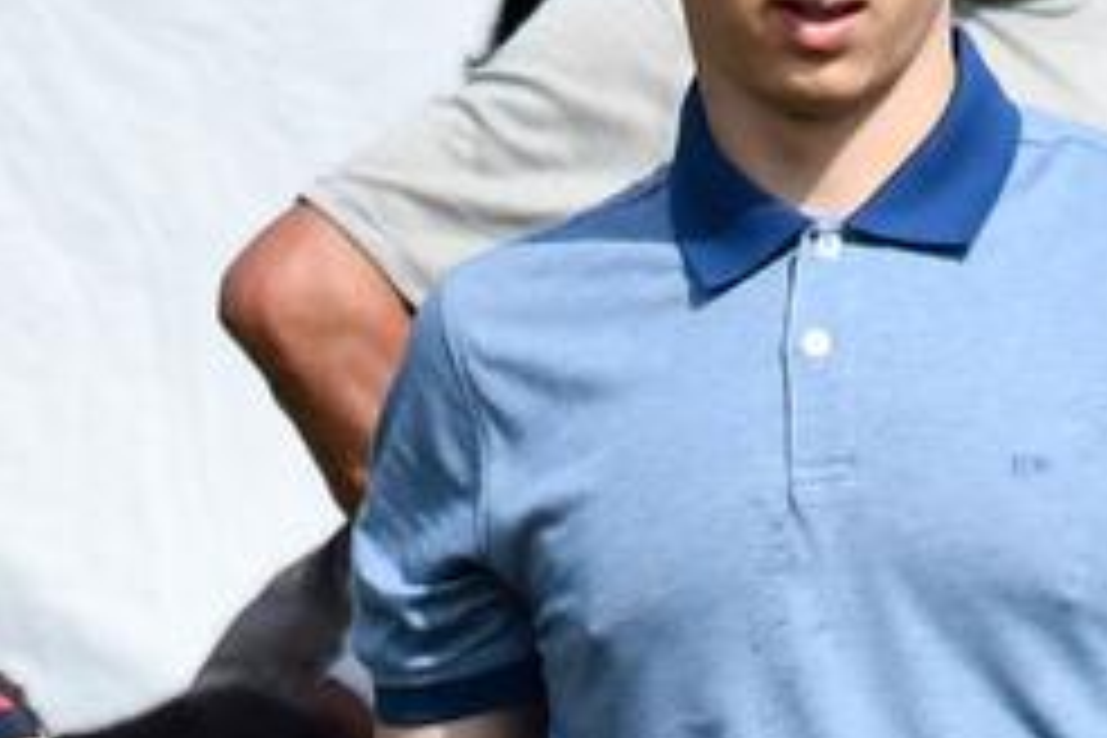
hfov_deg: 1.5
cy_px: 1514
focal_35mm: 1364
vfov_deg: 1.0
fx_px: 41940
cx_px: 351
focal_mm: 140
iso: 2500
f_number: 10
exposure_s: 1/6400
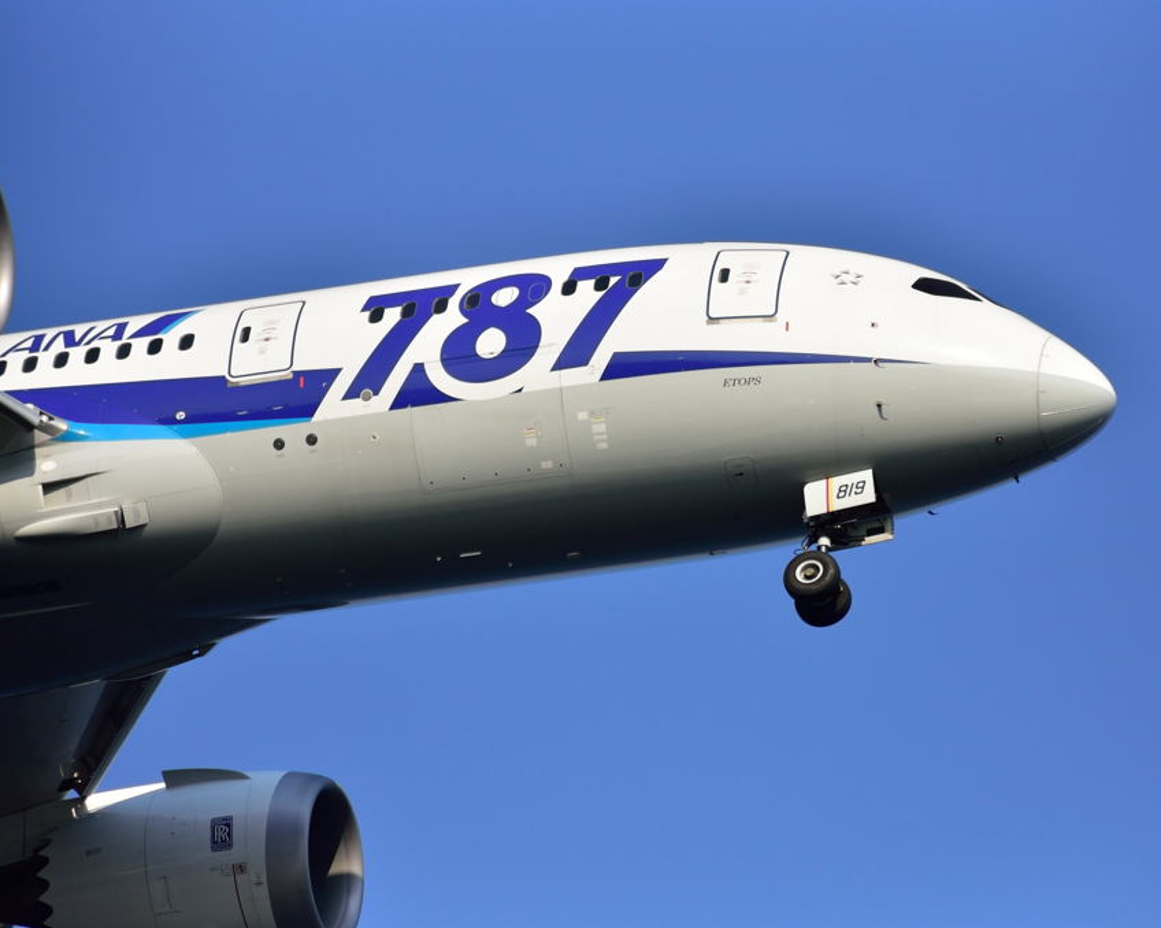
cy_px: 465
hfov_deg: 8.1
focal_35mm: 238
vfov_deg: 6.5
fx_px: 8176
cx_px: 668
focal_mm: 140
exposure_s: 1/1600
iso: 220
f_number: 5.6
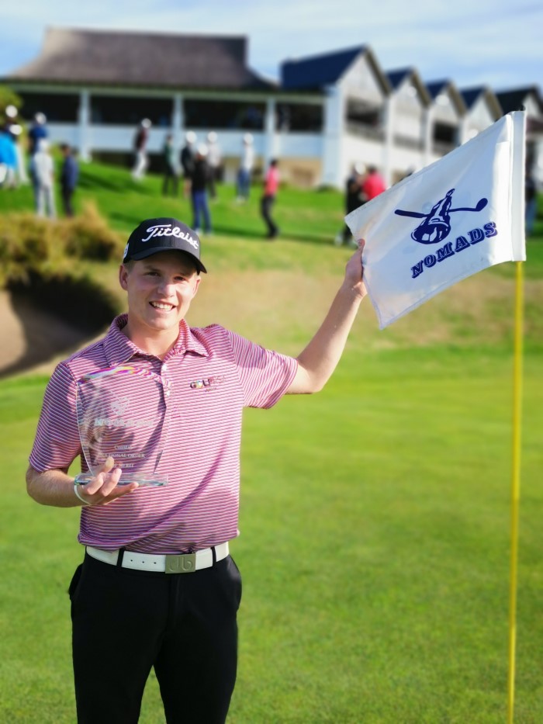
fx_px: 962
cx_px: 272
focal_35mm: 46
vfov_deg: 41.2
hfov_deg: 31.5
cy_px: 362
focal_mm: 5.58
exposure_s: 1/1543
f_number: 1.8
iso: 50
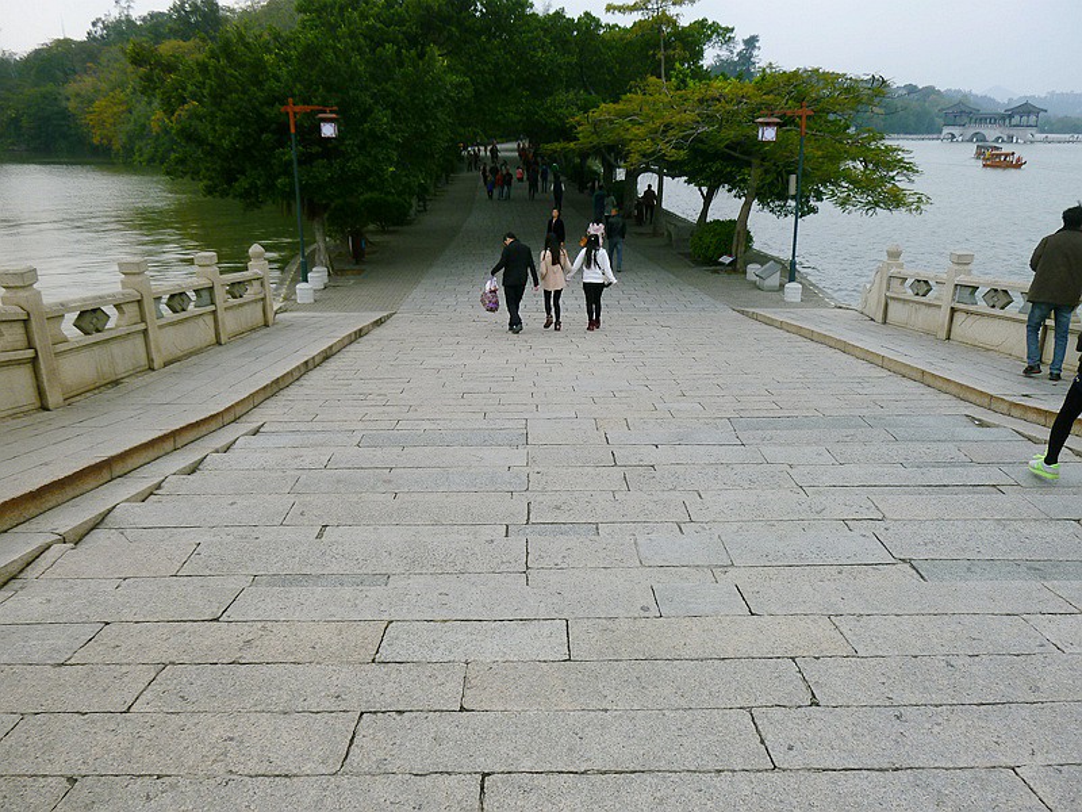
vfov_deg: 54.9
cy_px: 406
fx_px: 781
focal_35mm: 25
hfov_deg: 69.4
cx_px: 541
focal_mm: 4.5
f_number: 3.3
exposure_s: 1/320
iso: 80
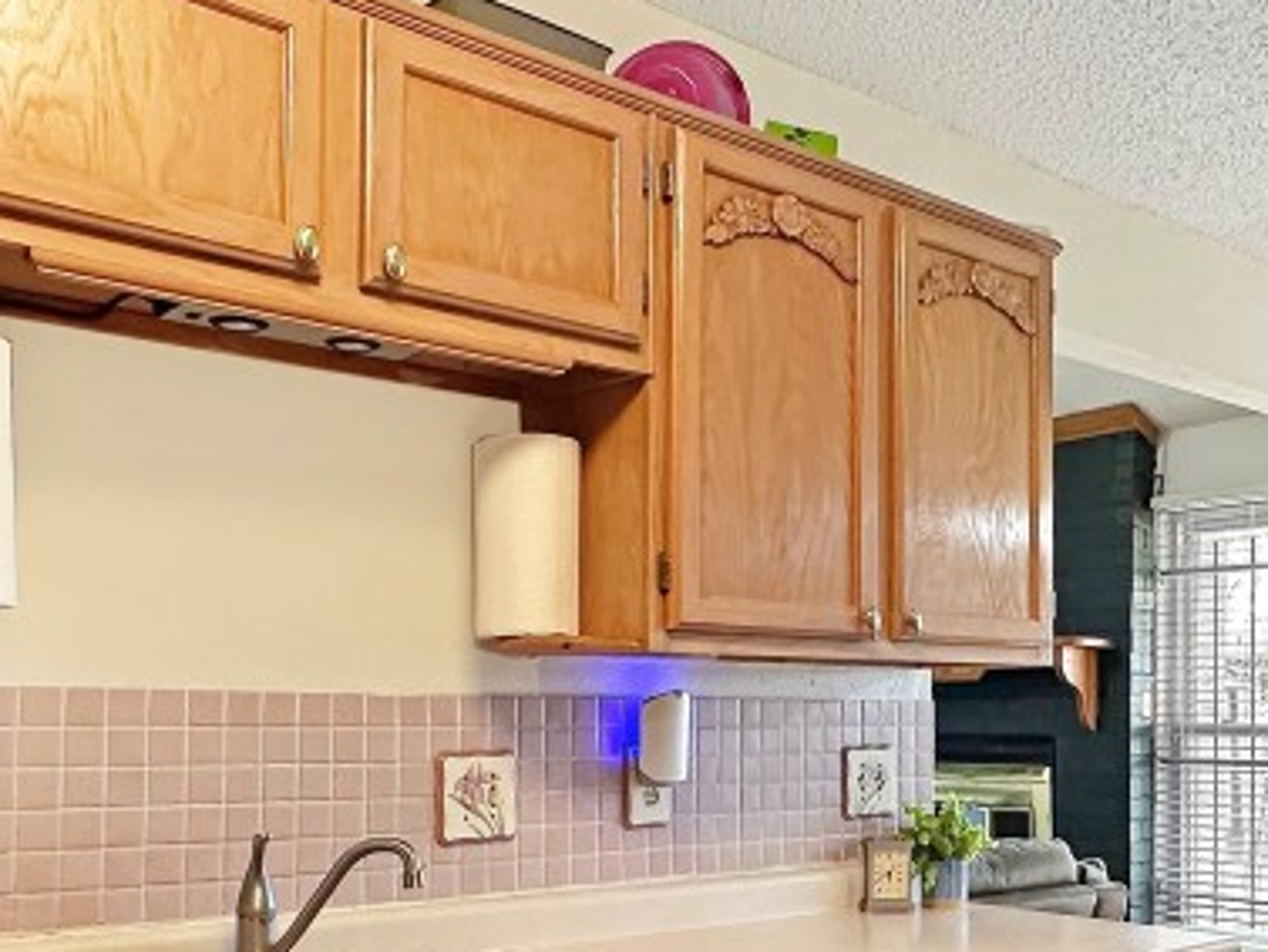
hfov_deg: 48.9
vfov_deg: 34.8
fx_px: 1392
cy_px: 918
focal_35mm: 38
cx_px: 706
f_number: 2.2
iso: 200
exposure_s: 1/60
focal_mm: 2.22
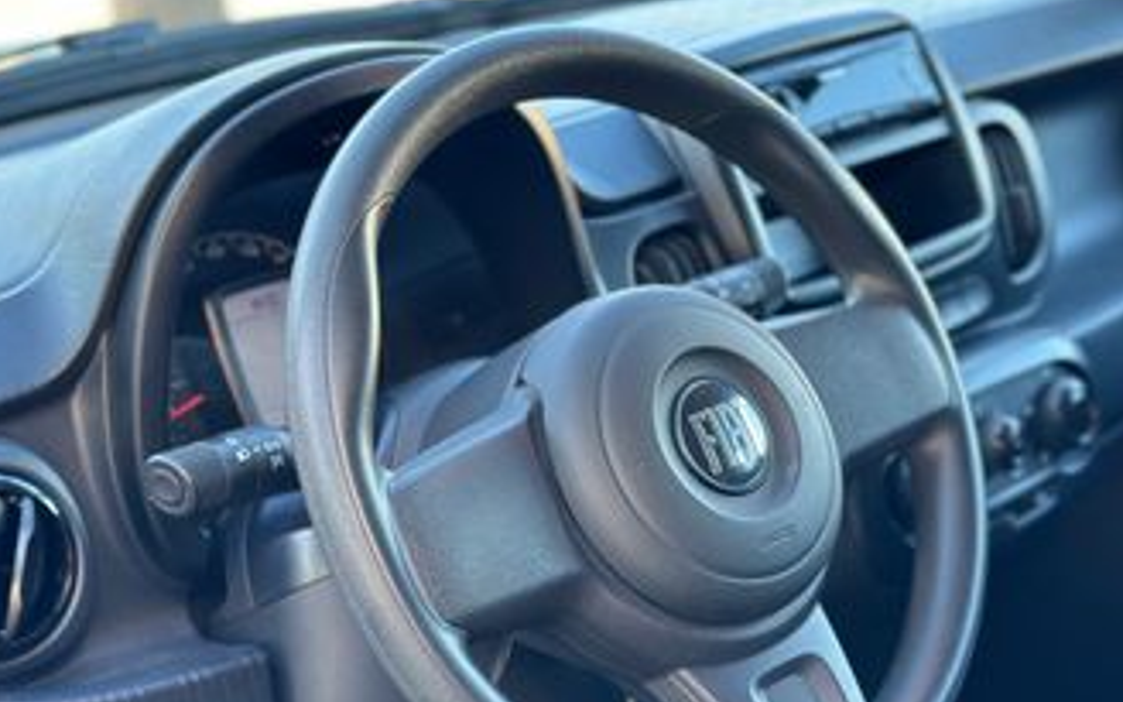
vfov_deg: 17.8
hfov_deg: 28.1
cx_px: 674
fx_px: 2234
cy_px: 442
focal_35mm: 73
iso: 125
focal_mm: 6.86
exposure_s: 1/60
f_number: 1.78
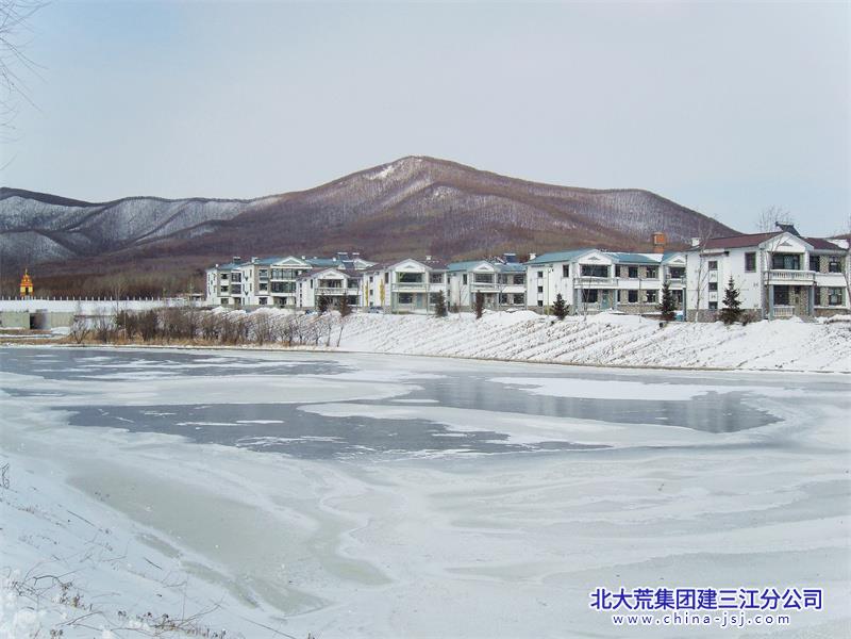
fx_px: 959
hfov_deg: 47.9
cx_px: 426
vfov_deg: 36.8
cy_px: 320
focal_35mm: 39
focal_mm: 7
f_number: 10.4
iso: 80
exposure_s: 1/180
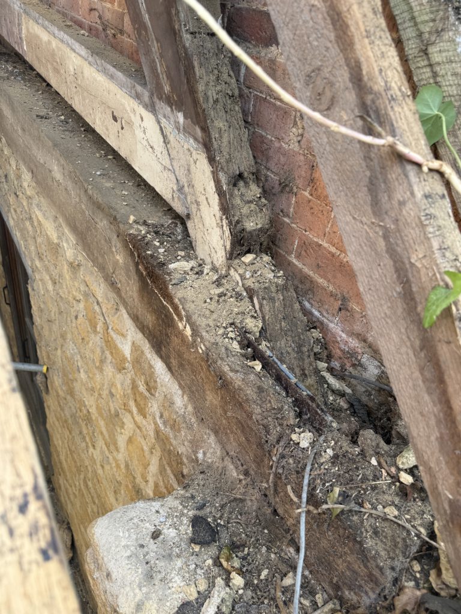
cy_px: 307
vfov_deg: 71.6
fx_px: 426
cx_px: 230
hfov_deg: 56.8
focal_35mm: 24
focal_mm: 6.76
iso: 80
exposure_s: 1/555
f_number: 1.78
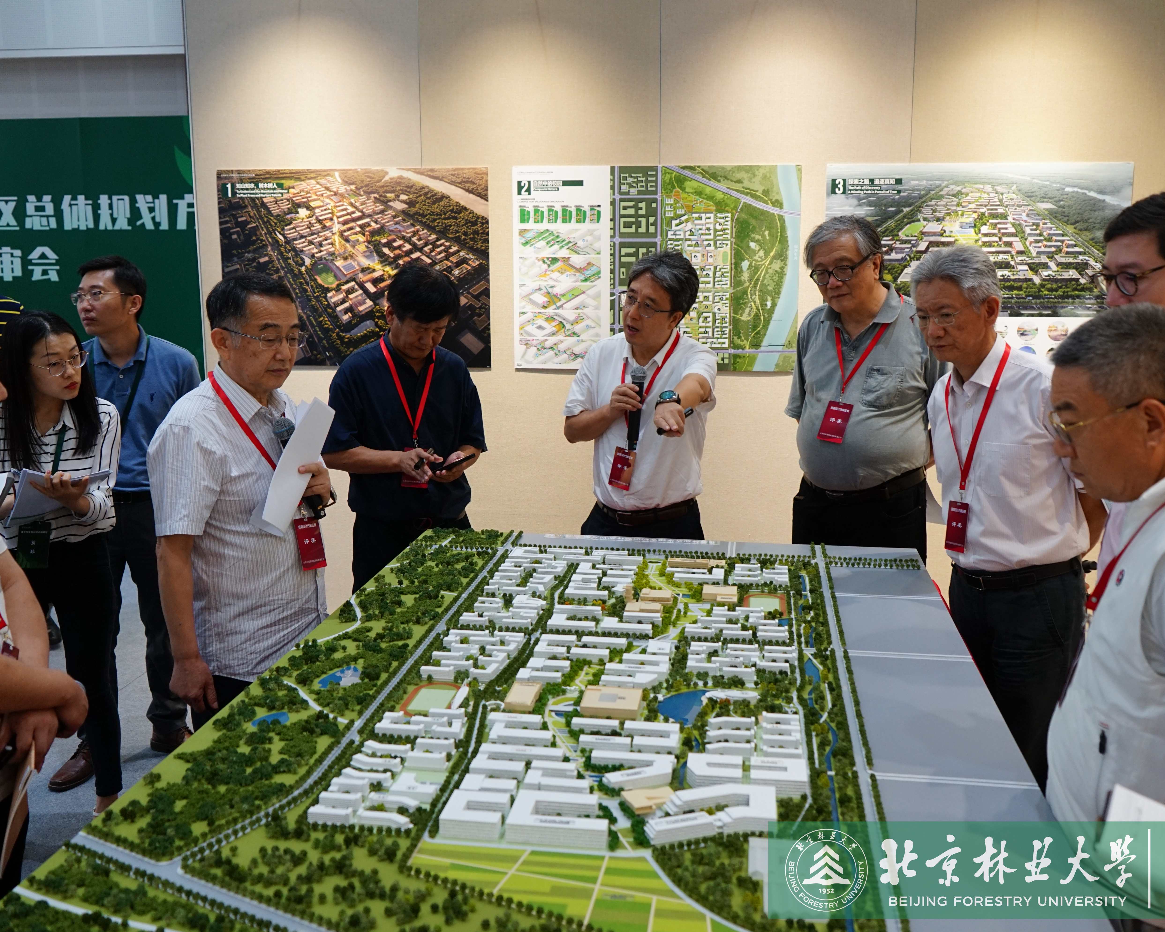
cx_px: 579
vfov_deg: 43.4
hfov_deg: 52.8
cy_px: 468
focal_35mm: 34
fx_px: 1172
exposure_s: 1/60
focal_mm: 30
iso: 800
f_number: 4
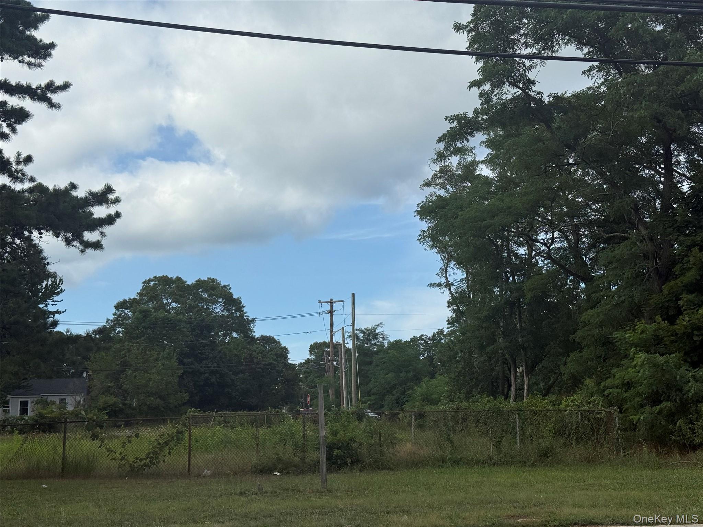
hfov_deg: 39.7
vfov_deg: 30.3
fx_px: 975
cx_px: 352
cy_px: 264
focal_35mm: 48
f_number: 1.78
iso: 64
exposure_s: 1/7143
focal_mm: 6.76
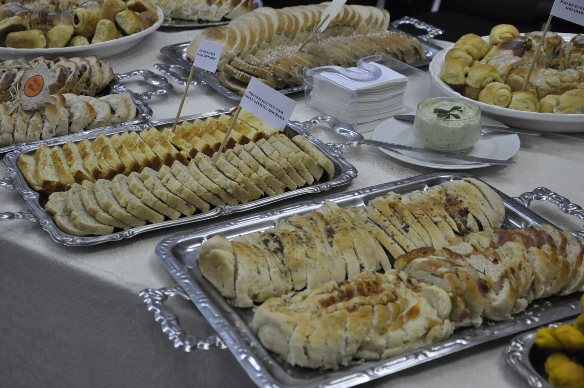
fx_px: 972
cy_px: 194
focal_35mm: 60
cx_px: 292
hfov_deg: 33.4
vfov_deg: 22.6
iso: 2500
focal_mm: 40
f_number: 4.5
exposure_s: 1/125
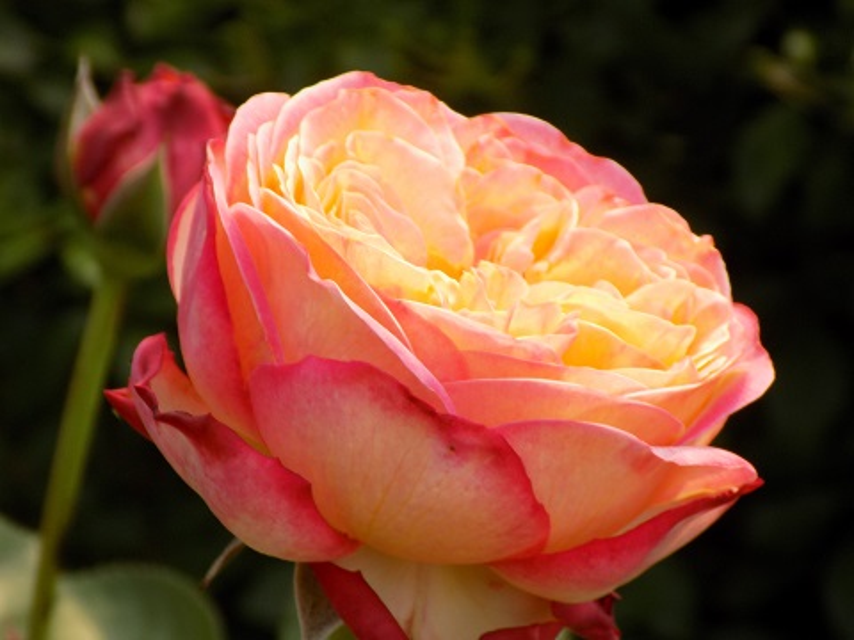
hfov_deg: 10.4
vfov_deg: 7.8
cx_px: 427
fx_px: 4687
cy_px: 320
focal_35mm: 190
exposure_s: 1/125
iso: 80
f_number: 5.4
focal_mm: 33.7
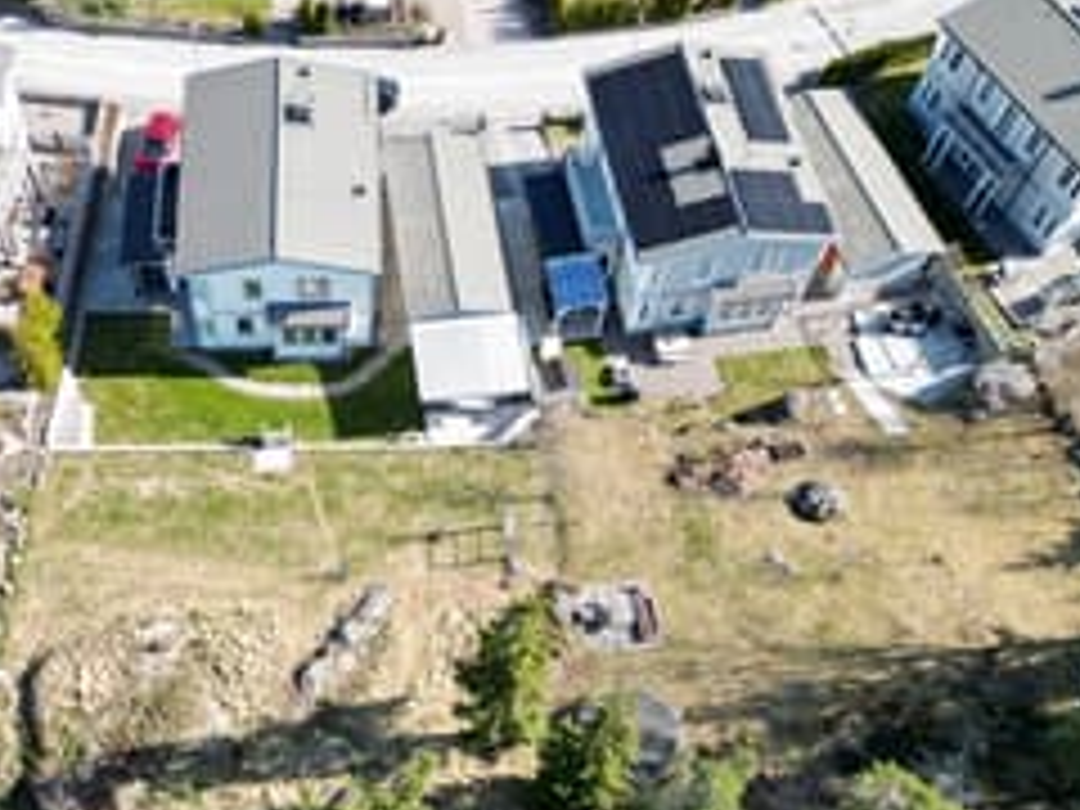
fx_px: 1310
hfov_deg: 44.1
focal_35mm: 42
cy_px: 479
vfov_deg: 34.3
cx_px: 360
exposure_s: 1/1250
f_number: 1.7
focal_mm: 6.72
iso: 150
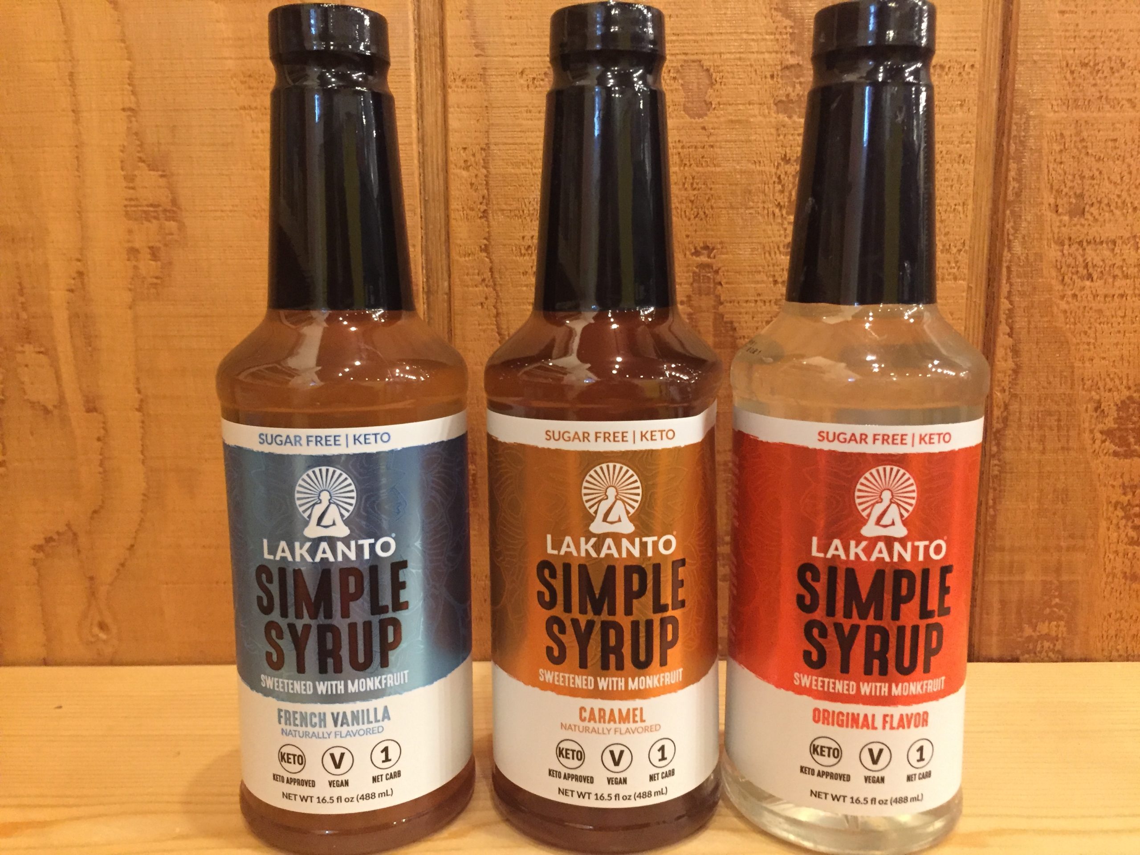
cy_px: 428
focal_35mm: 29
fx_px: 955
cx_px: 570
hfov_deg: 61.7
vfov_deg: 48.2
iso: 250
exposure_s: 1/15
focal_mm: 4.15
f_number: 2.2
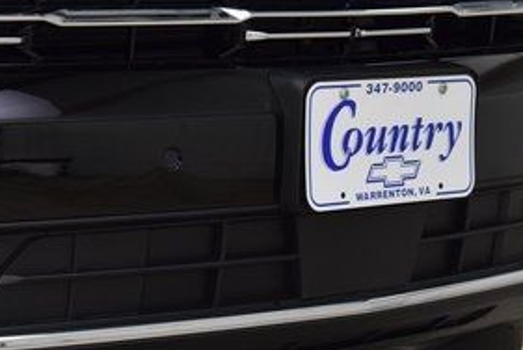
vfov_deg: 8.8
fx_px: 2283
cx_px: 123
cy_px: 213
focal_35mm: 157
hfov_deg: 13.0
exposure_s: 1/60
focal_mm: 46
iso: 1600
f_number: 6.3
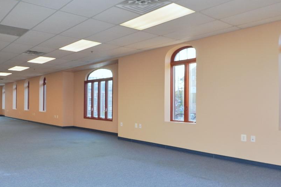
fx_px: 241
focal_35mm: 31
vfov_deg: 42.4
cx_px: 89
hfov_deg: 58.7
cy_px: 100
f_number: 4
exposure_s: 1/60
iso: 100
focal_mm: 11
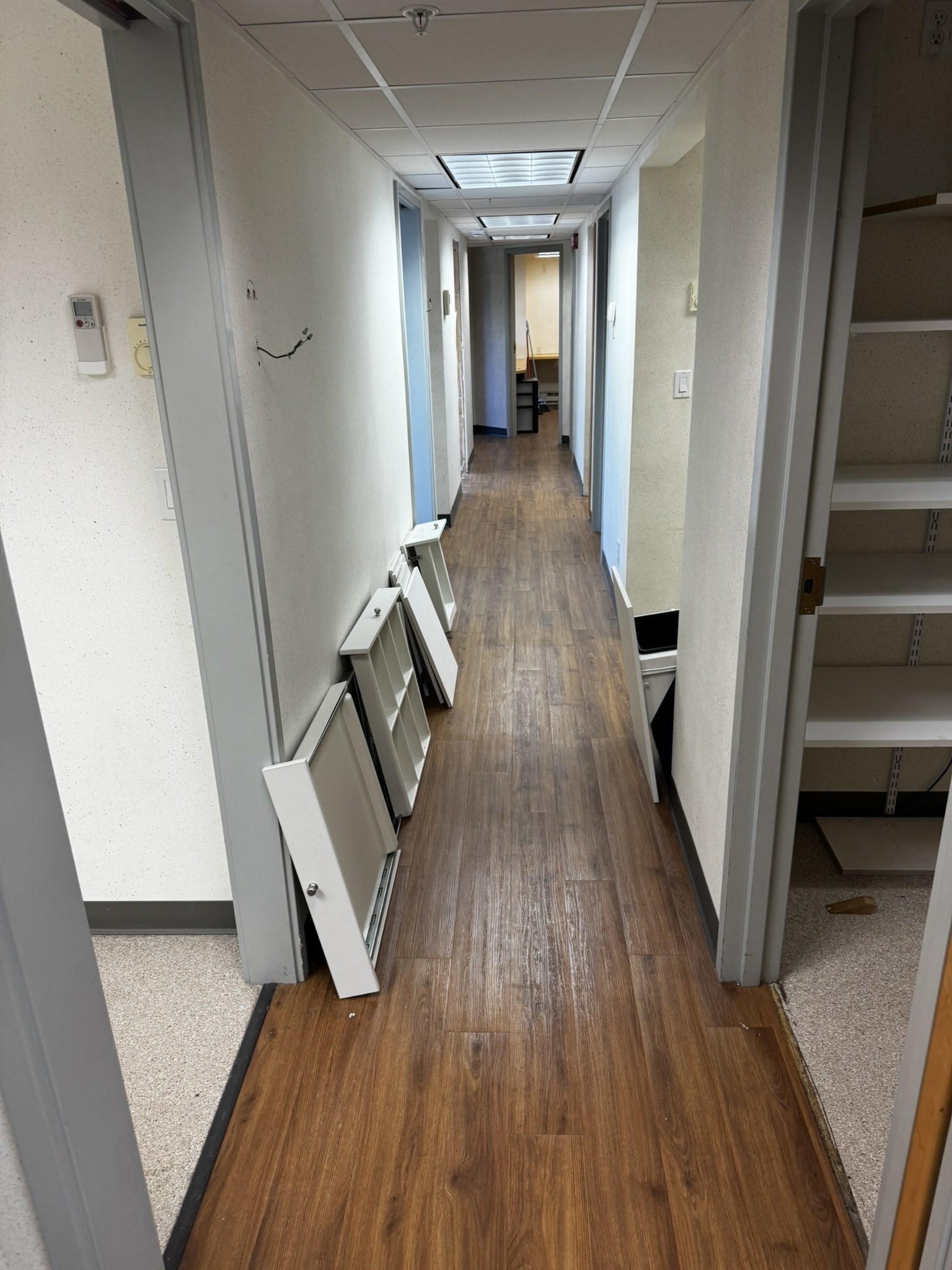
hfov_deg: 56.8
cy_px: 635
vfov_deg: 71.6
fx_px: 880
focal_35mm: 24
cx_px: 476
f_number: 1.78
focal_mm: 6.76
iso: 125
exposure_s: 1/120
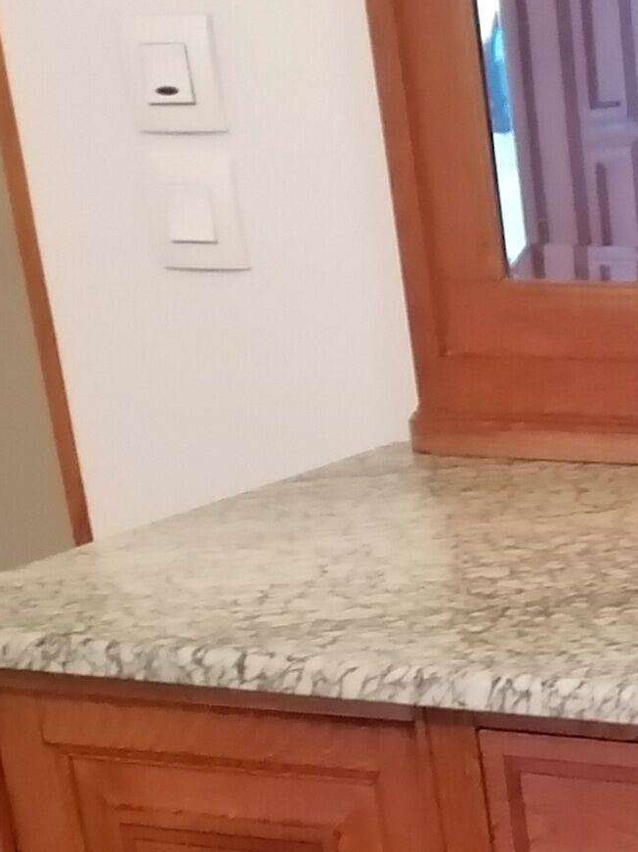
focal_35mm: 124
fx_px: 3048
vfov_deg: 15.5
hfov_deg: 11.2
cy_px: 910
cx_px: 1099
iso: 500
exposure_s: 1/25
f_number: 1.8
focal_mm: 4.75
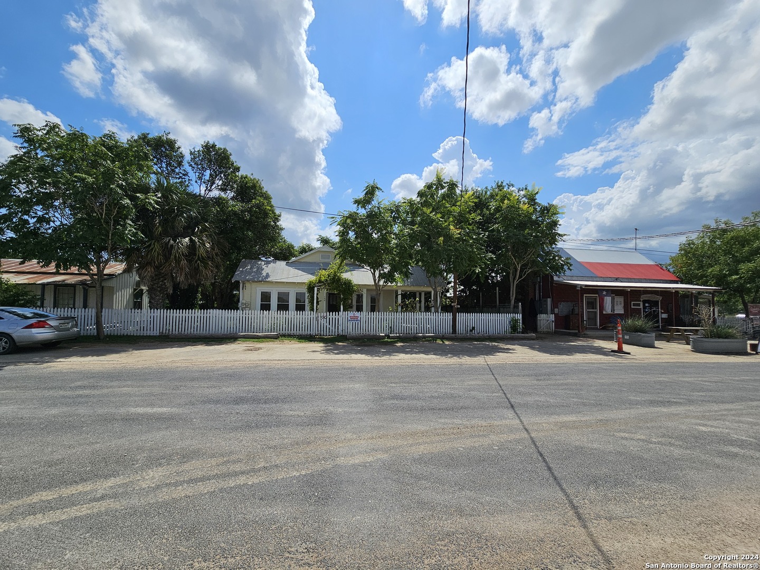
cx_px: 380
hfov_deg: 106.2
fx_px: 285
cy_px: 285
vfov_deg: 89.9
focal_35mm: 13
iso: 50
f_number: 2.2
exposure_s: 1/5523
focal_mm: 2.2
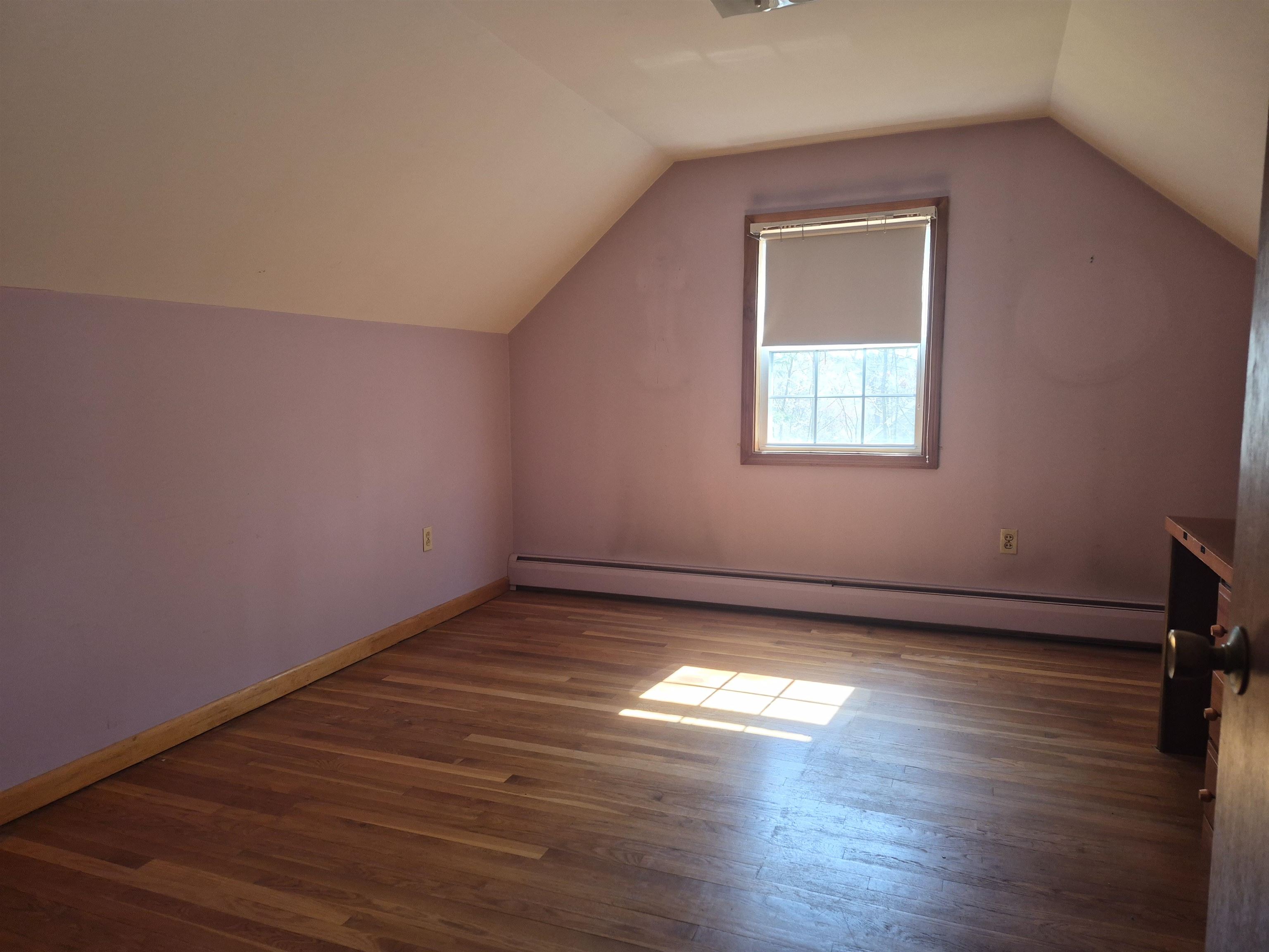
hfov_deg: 73.9
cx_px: 634
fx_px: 843
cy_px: 476
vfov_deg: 58.9
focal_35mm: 23
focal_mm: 5.4
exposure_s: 1/120
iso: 250
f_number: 1.8
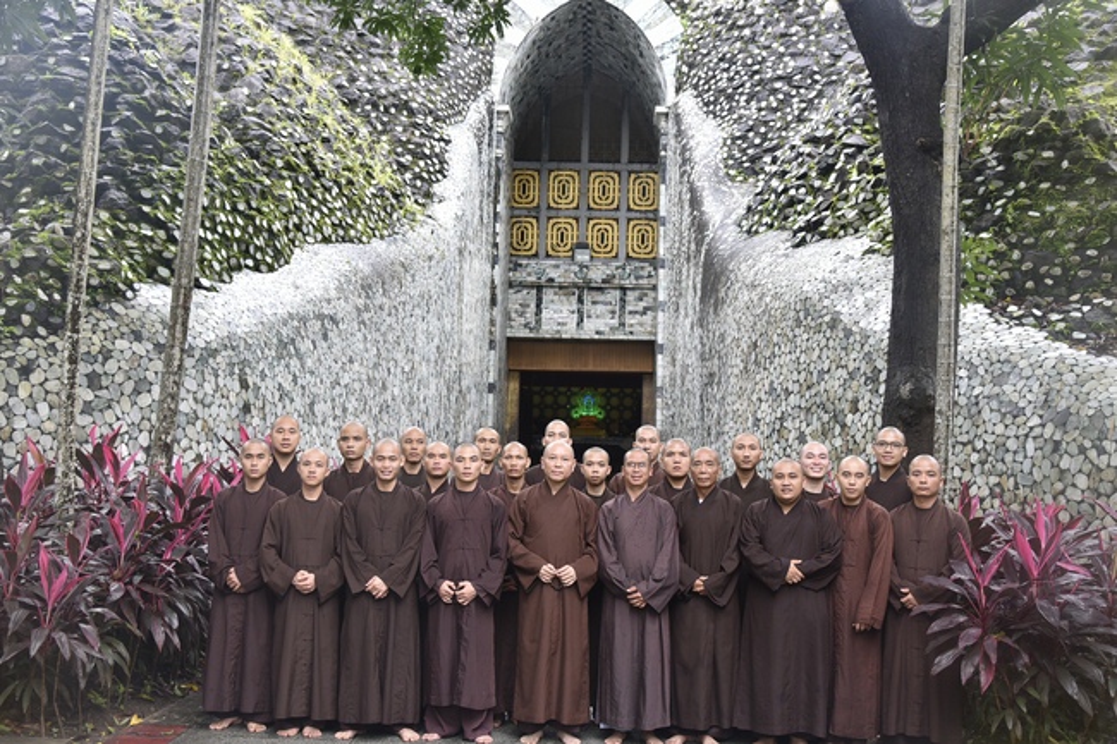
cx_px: 558
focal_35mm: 38
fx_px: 1179
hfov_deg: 50.7
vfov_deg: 35.0
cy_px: 372
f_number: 5.6
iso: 400
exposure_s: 1/60
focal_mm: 38
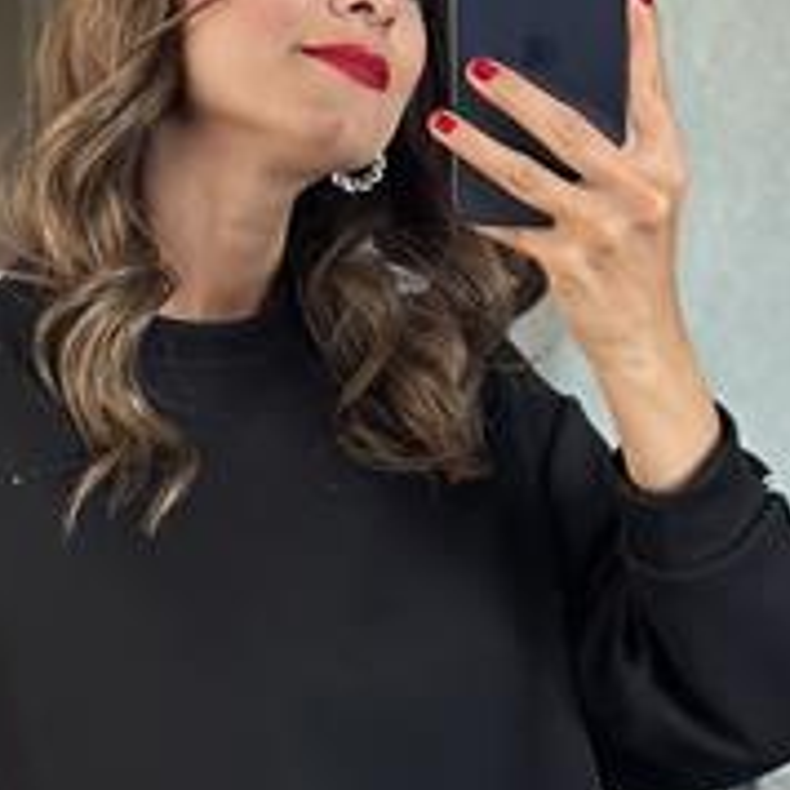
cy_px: 541
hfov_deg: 14.4
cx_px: 293
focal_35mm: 121
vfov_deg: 14.4
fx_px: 3124
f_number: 1.78
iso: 250
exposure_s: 1/60
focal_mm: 6.86
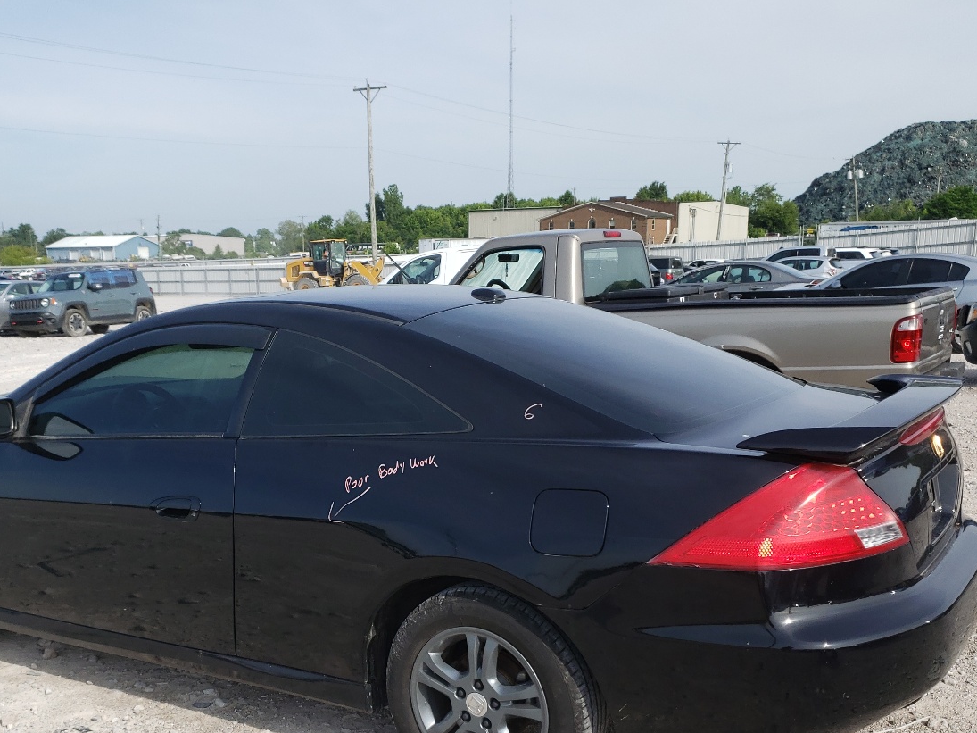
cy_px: 533
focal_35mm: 38
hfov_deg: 48.8
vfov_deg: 37.0
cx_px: 403
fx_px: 1072
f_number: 1.5
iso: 50
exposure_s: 1/2500
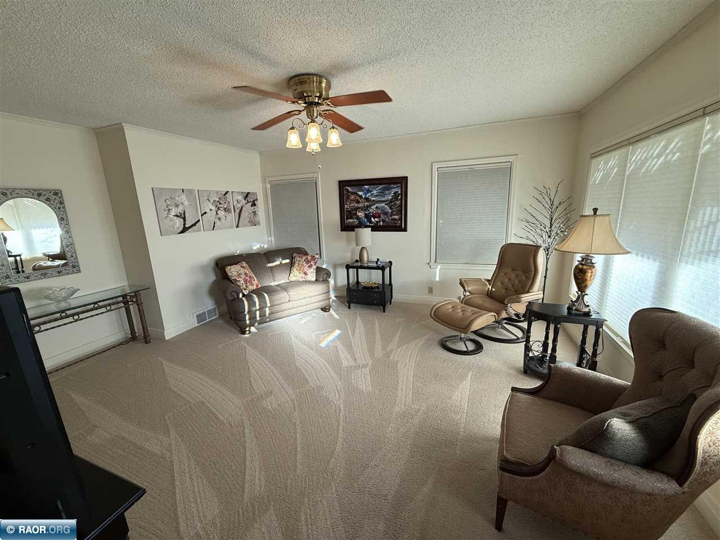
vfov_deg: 85.7
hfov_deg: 102.1
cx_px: 360
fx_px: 291
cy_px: 270
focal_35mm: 14
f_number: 2.2
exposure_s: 1/120
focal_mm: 2.22
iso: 160
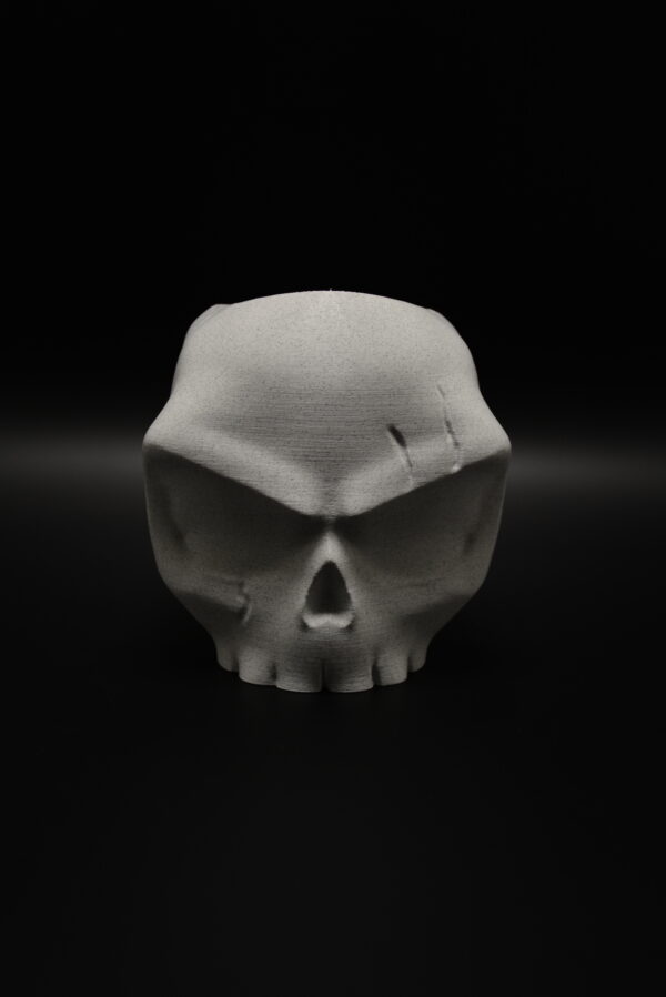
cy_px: 498
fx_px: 1662
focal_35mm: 60
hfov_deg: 22.7
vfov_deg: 33.4
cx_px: 333
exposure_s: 1/60
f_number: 4.5
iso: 400
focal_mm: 40
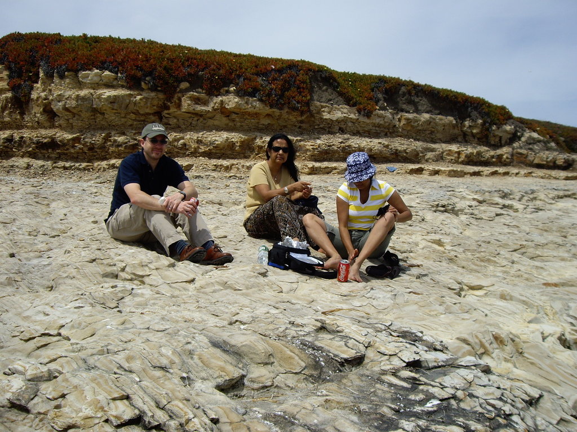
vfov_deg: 37.7
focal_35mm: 38
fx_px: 633
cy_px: 216
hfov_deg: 49.0
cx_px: 288
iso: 50
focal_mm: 6.2
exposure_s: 1/640
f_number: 4.3
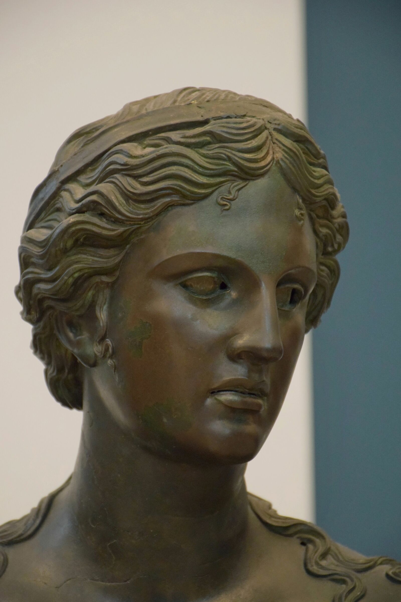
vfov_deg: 11.2
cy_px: 301
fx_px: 3057
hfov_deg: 7.5
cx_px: 200
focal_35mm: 183
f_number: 5.6
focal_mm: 122
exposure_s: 1/60
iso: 4000
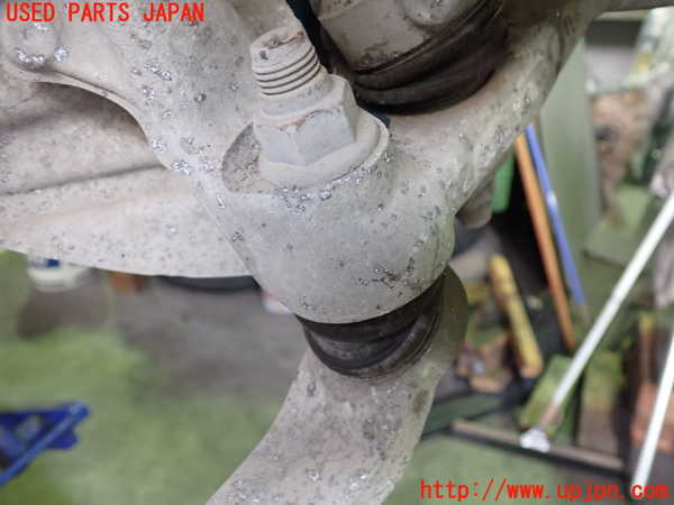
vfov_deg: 46.8
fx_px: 584
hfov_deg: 60.0
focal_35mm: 30
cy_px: 252
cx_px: 337
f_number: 2.3
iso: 500
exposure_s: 1/30
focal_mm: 5.4
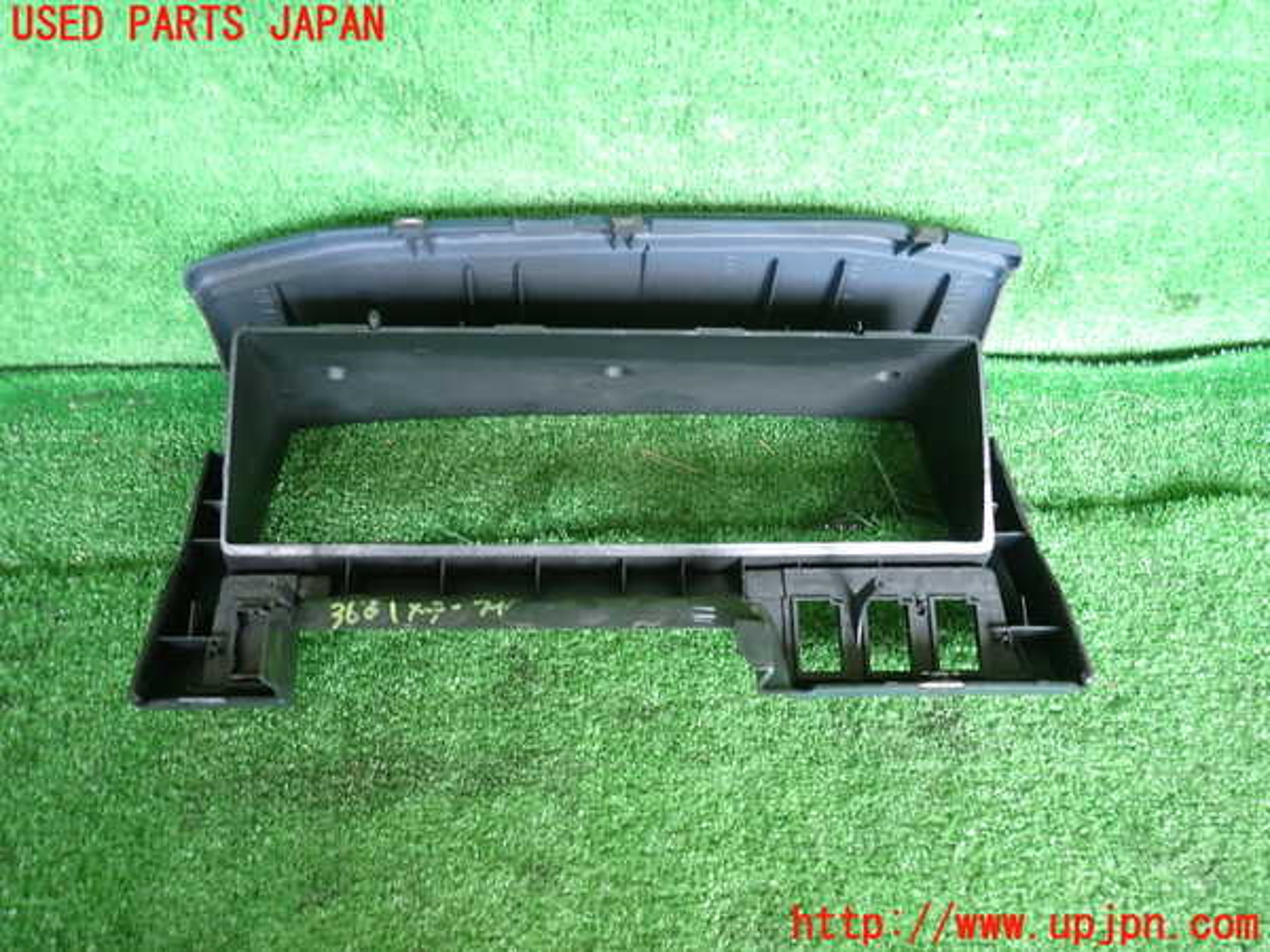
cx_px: 635
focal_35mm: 25
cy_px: 476
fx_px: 917
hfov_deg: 69.4
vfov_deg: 54.9
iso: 200
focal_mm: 4.5
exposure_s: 1/40
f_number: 2
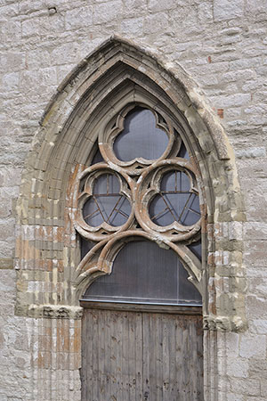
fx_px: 667
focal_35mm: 60
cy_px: 200
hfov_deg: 22.6
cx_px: 134
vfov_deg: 33.4
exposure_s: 1/50
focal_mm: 40
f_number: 7.1
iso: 200
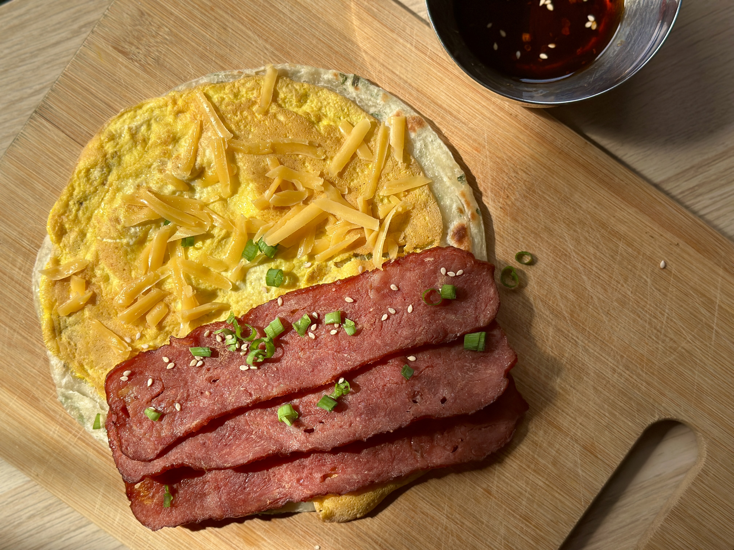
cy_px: 275
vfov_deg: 30.3
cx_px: 367
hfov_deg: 39.7
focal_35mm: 48
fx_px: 1018
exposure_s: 1/2160
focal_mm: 6.86
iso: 80
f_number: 1.78
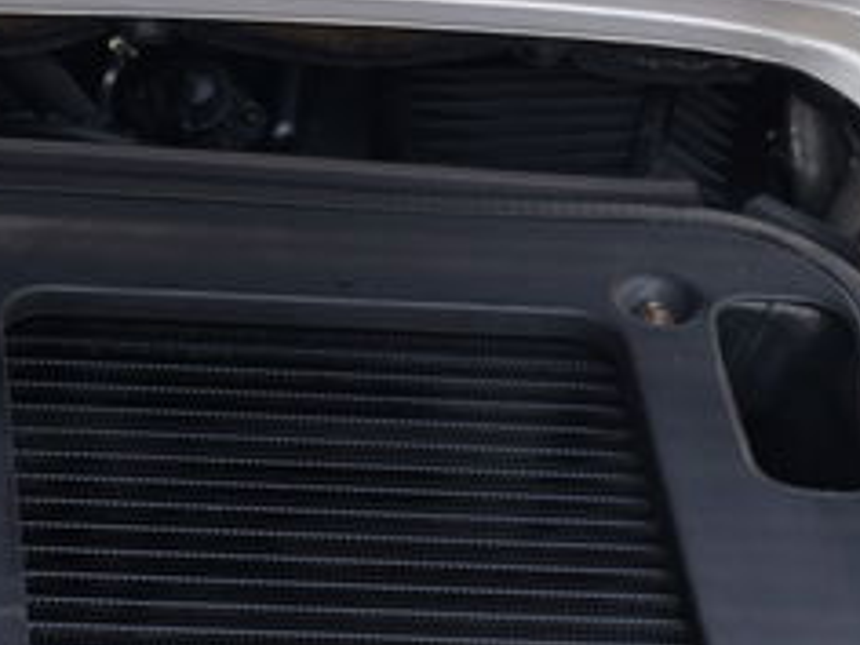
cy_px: 536
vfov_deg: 9.7
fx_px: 3801
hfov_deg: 12.7
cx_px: -55
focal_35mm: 153
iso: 200
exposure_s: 1/110
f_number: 3.6
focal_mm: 32.9
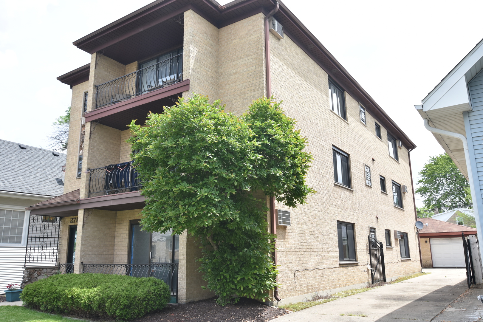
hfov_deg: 61.9
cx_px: 242
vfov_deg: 43.6
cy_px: 161
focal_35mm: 30
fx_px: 402
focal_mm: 20
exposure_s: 1/320
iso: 250
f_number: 9
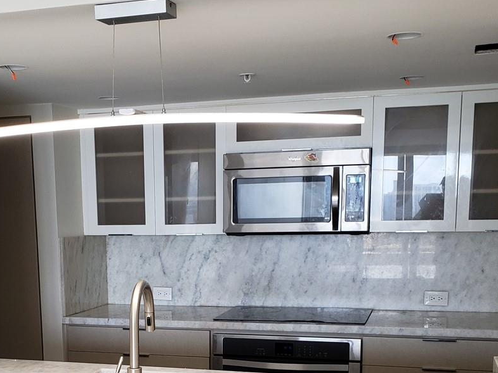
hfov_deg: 35.7
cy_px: 338
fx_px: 763
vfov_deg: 26.6
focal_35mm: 53
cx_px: 156
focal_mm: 4.3
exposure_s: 1/60
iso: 100
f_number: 2.4
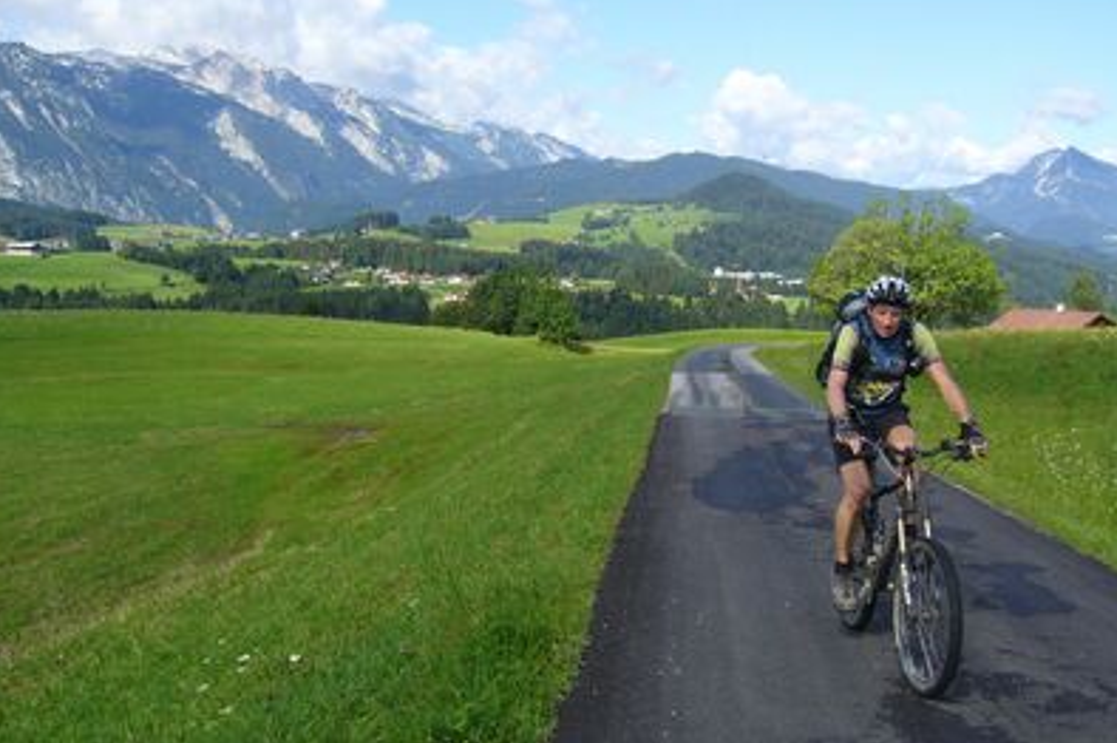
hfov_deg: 51.9
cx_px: 558
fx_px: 1147
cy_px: 354
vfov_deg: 35.9
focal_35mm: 37
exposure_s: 1/200
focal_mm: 5.8
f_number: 5.6
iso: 80
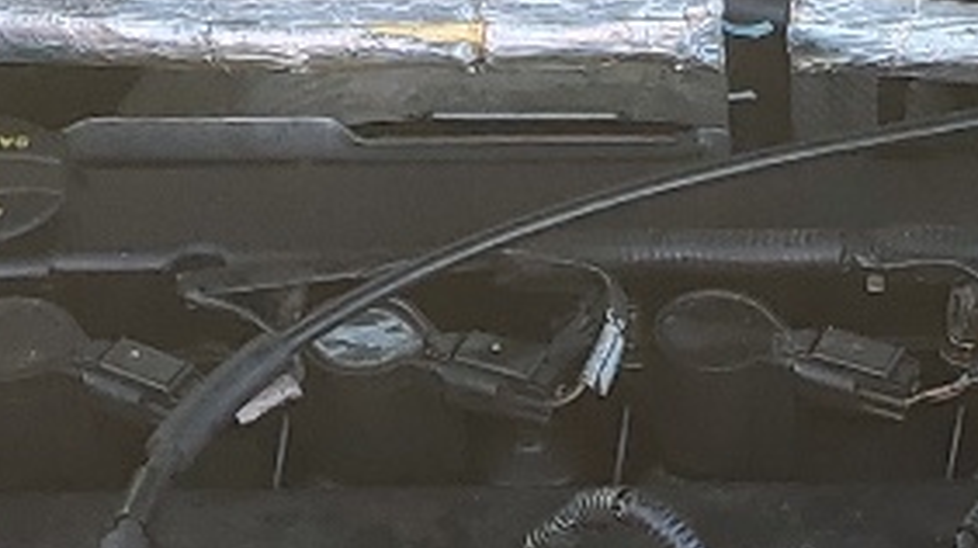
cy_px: 701
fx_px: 4171
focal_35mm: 161
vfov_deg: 7.4
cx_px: 954
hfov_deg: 13.2
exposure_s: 1/196
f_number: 1.5
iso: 50
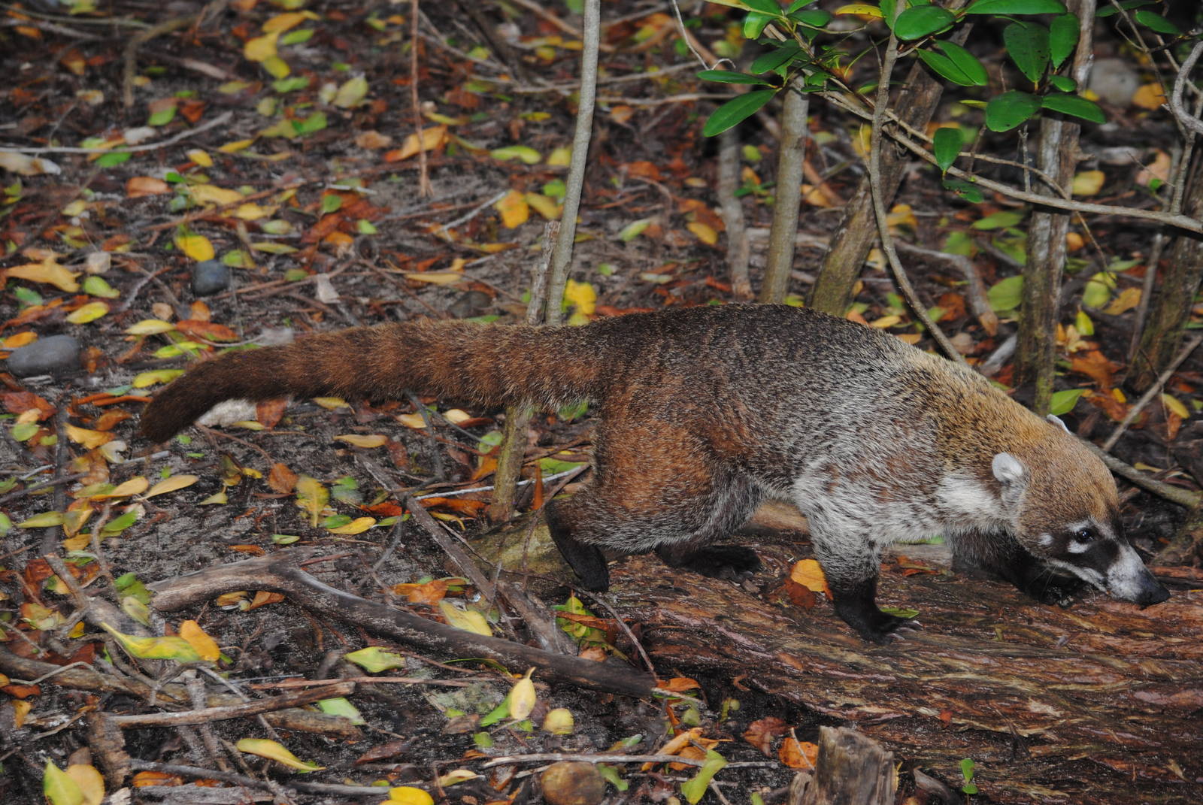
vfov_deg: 11.5
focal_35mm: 120
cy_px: 402
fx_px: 4015
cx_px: 602
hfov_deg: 17.0
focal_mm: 80
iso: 200
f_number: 4.5
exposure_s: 1/60
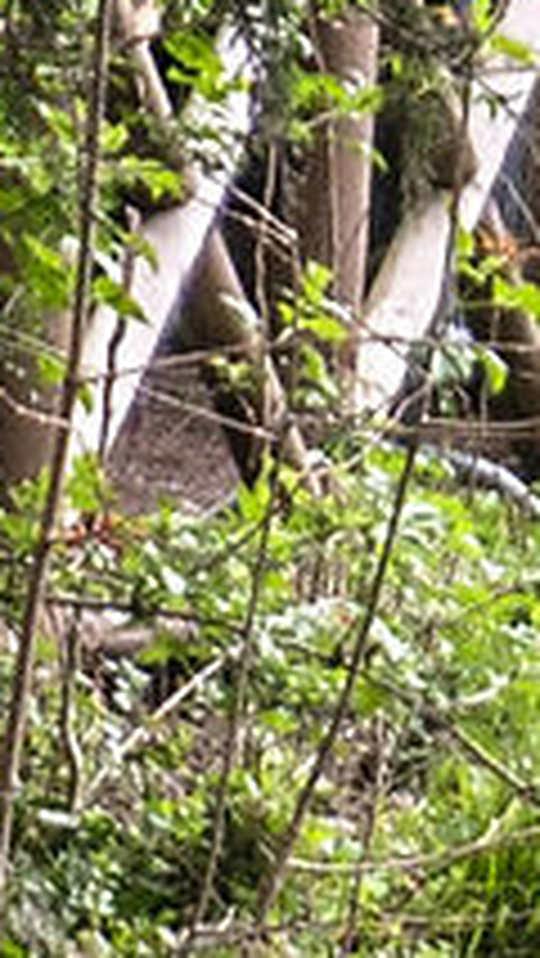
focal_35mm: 1380
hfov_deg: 0.9
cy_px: 92
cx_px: 3388
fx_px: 35087
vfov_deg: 1.6
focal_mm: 78
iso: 200
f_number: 5.3
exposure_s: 1/100
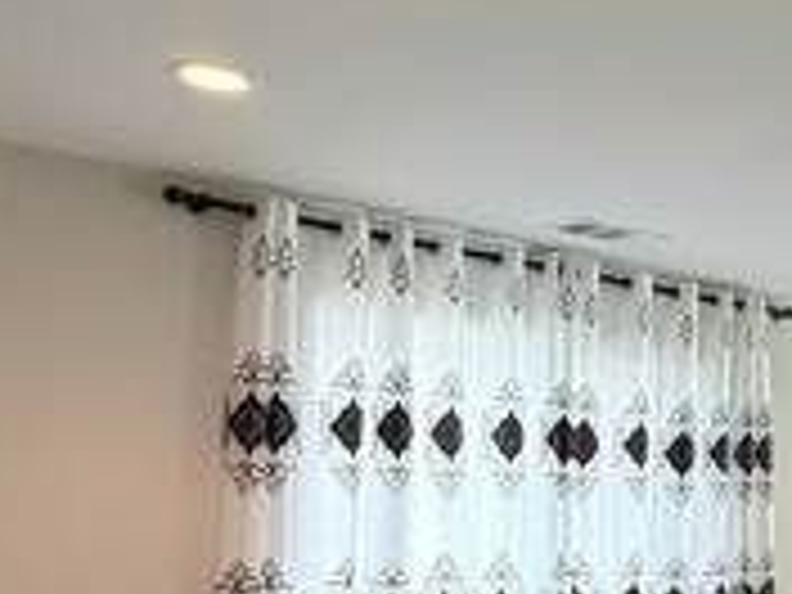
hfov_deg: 33.9
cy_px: 558
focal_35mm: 51
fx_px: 1167
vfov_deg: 27.3
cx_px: 810
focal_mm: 2.22
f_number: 2.2
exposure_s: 1/120
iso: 100
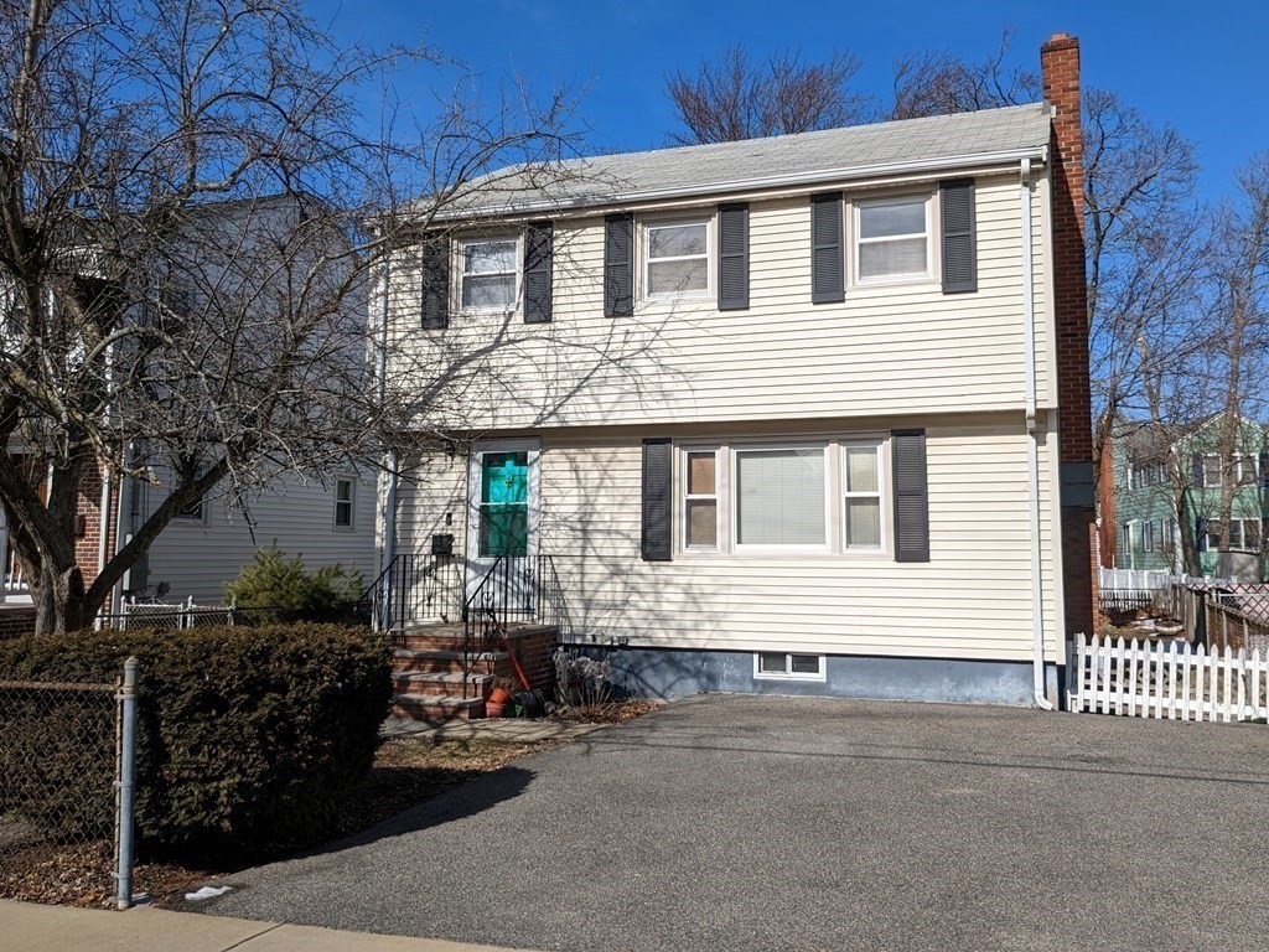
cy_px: 476
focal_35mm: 27
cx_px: 634
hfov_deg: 65.3
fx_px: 990
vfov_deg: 51.4
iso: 76
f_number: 1.73
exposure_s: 1/7812
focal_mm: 4.38
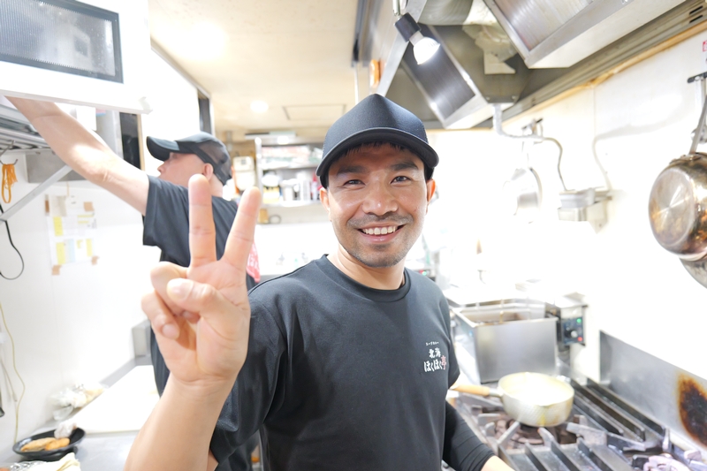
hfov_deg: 84.0
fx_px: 393
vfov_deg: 61.9
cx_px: 354
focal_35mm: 20
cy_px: 236
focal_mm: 20
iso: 6400
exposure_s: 1/50
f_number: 3.5
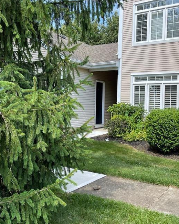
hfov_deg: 37.3
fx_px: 265
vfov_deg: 45.8
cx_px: 78
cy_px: 108
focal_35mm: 40
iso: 32
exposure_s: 1/953
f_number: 1.6
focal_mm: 5.1
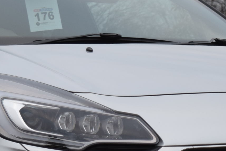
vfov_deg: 5.7
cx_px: 66
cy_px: 157
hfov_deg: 8.6
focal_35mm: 240
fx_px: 1508
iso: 500
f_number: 5.6
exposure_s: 1/125
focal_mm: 46
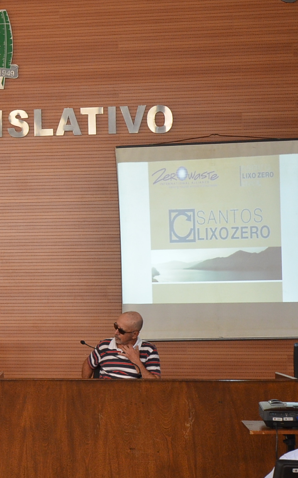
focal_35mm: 73
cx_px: -62
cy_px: 201
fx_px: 949
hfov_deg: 17.0
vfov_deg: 28.2
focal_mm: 24
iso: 1000
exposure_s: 1/60
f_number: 4.5
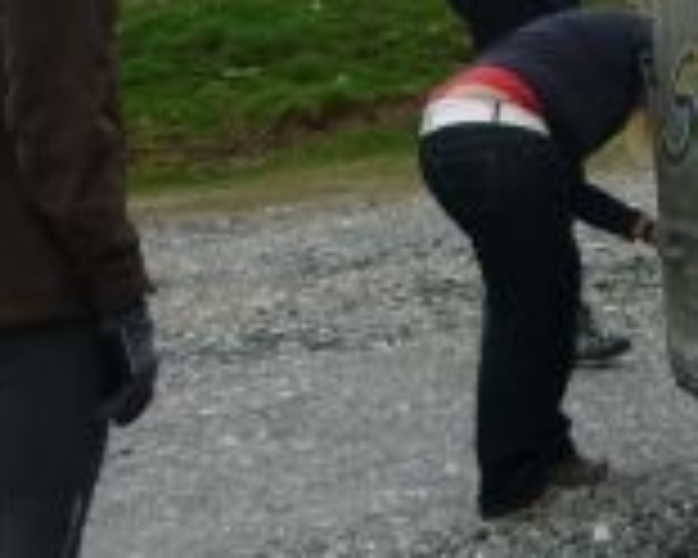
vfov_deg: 13.1
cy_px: -164
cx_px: 856
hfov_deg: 16.1
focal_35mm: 114
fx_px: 2355
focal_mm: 5.5
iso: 80
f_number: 2.8
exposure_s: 1/160
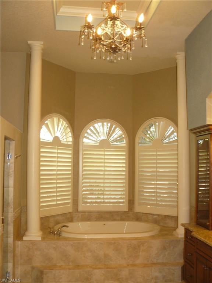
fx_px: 294
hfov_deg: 39.7
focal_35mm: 36
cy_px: 142
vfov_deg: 51.4
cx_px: 106
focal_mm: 6
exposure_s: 1/30
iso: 100
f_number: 2.8
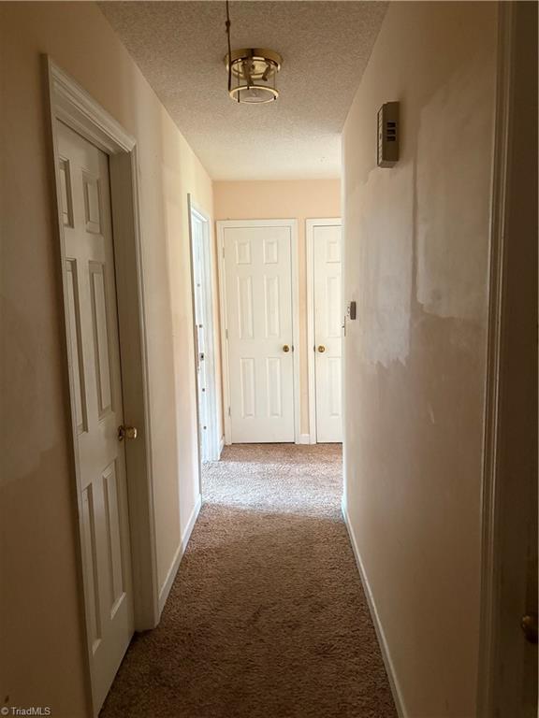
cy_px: 359
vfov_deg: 67.3
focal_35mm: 26
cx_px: 270
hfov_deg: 53.1
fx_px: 540
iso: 500
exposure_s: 1/40
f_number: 1.6
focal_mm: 5.96
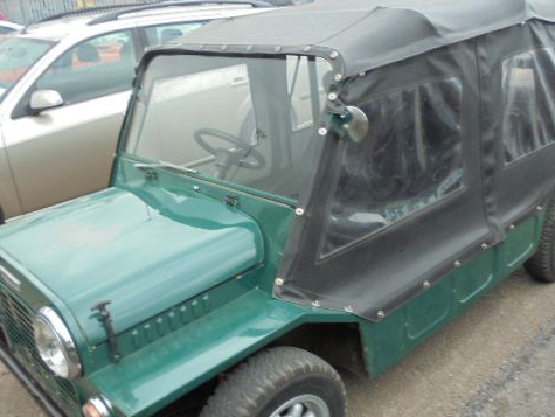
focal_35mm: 35
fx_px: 562
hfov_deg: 52.6
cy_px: 242
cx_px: 284
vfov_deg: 40.6
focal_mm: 4.6
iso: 100
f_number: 3.5
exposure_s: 1/250
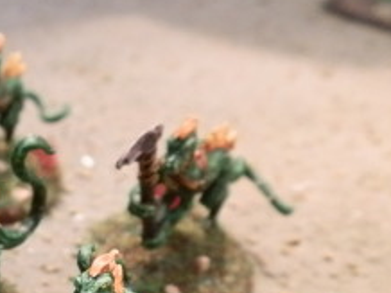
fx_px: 779
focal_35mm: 69
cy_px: 322
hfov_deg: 25.7
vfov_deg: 20.3
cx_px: -57
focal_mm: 5
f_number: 3.1
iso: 400
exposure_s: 1/40
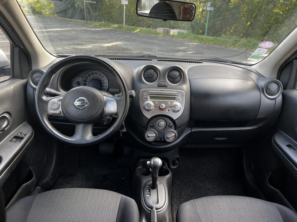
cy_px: 111
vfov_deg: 53.1
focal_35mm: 26
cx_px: 148
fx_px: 223
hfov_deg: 67.3
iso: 50
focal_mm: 5.7
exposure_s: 1/121
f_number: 1.5
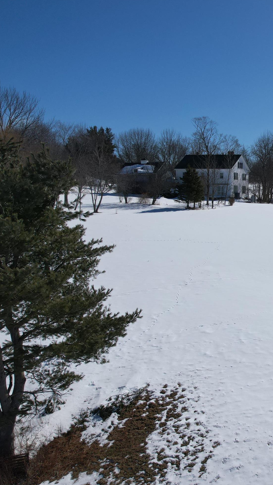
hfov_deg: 29.7
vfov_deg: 55.3
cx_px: 297
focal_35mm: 36
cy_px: 234
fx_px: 463
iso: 110
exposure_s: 1/6000
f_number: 2.8
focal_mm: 8.38
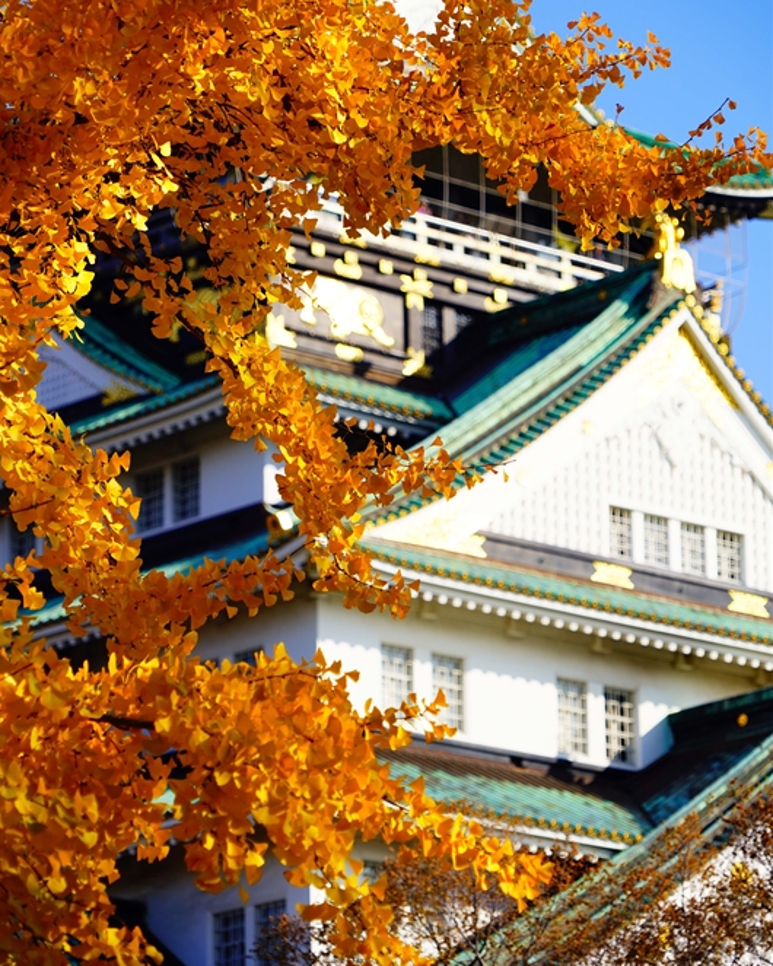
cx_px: 386
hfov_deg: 7.9
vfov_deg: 9.9
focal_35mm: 195
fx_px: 5574
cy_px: 420
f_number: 6.7
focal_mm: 172
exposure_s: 1/250
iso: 100
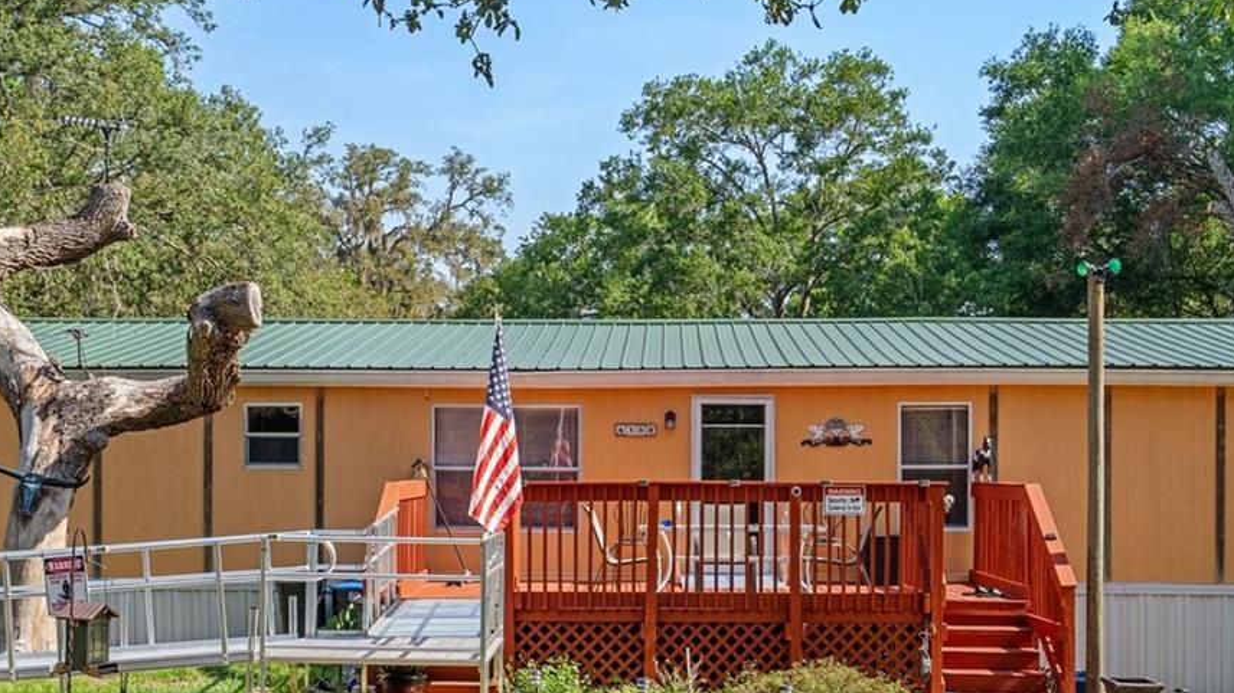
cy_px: 473
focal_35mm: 47
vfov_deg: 25.3
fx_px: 1537
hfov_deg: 43.7
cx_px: 618
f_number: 9
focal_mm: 24
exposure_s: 1/50
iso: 320
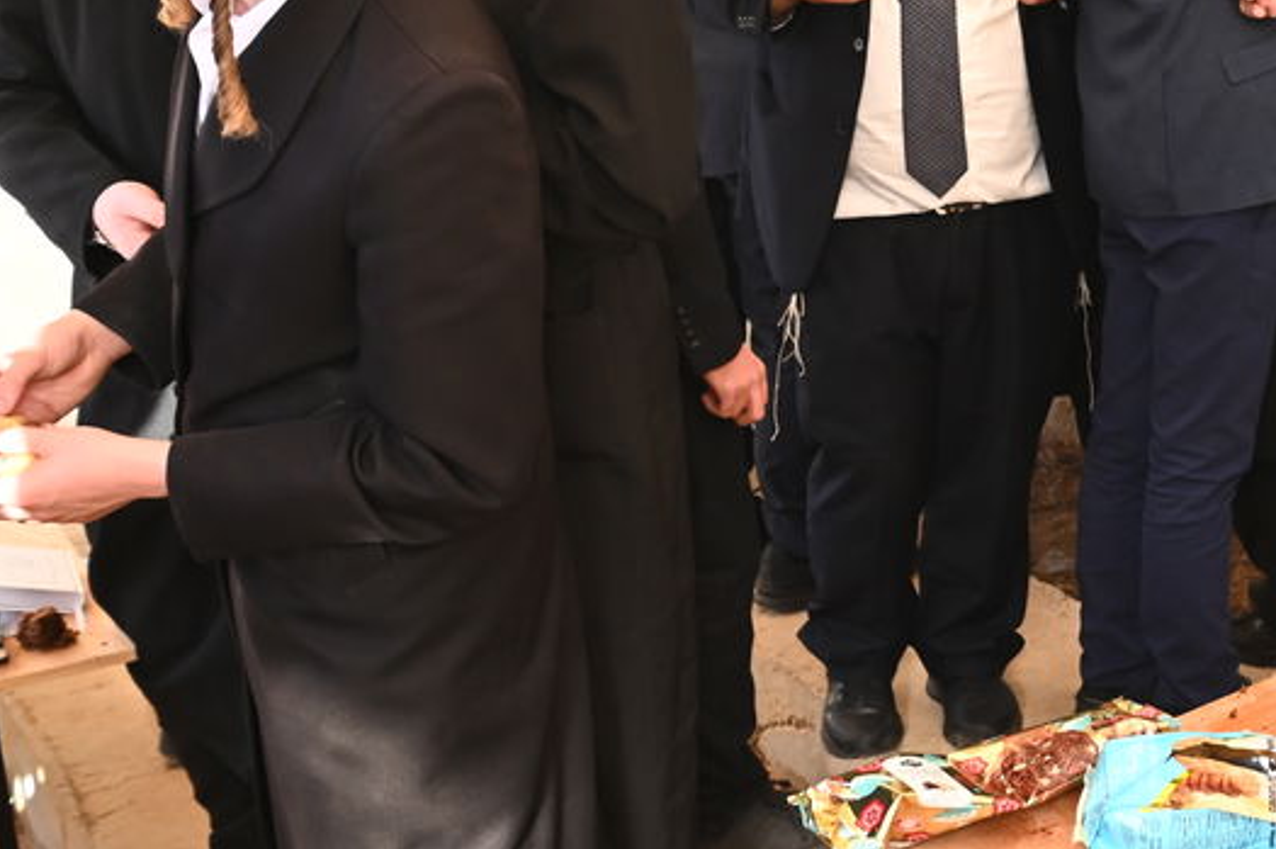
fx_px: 2266
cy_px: 116
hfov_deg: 26.3
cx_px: 1696
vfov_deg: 20.8
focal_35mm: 64
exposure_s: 1/200
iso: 1000
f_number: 8
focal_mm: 24
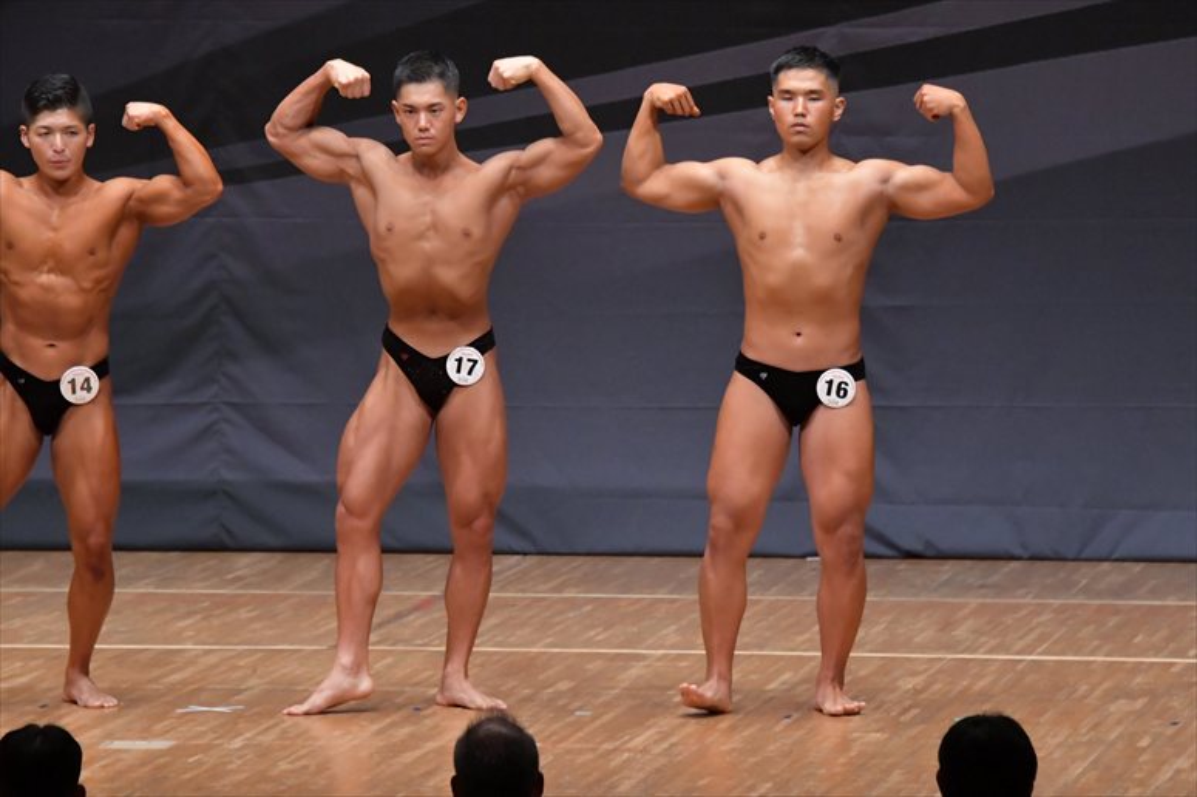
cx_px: 598
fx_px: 8973
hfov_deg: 7.6
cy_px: 398
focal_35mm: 270
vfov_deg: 5.1
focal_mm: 180
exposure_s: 1/400
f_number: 5.6
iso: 6400
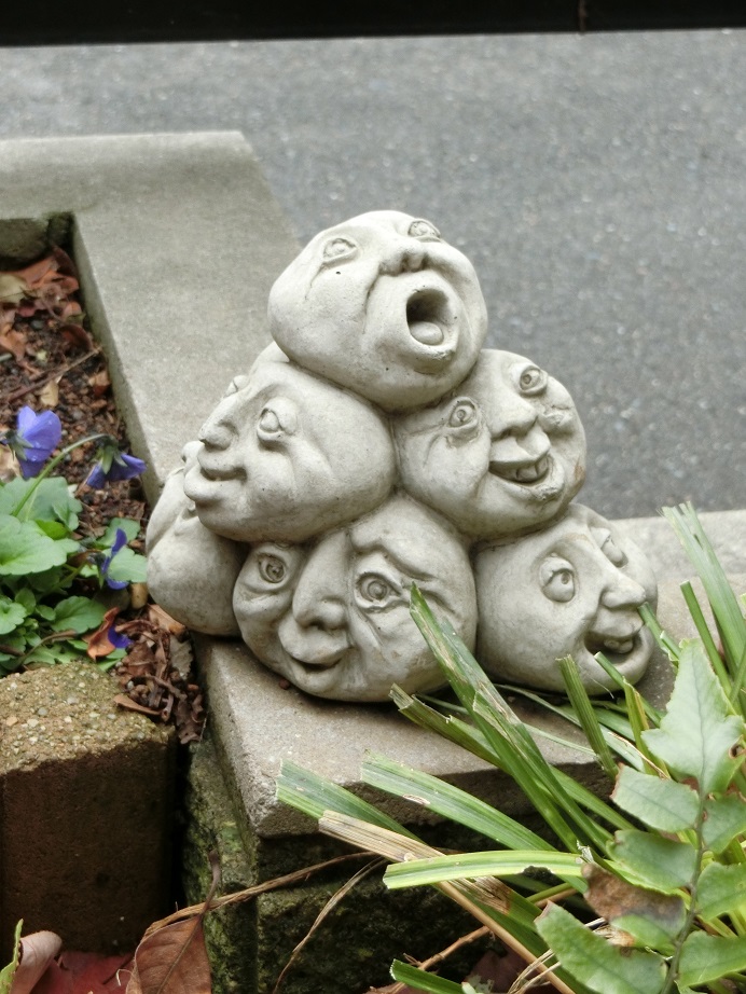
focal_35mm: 80
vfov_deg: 24.4
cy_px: 497
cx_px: 373
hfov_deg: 18.4
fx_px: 2298
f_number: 5.4
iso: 320
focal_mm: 14.3
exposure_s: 1/125
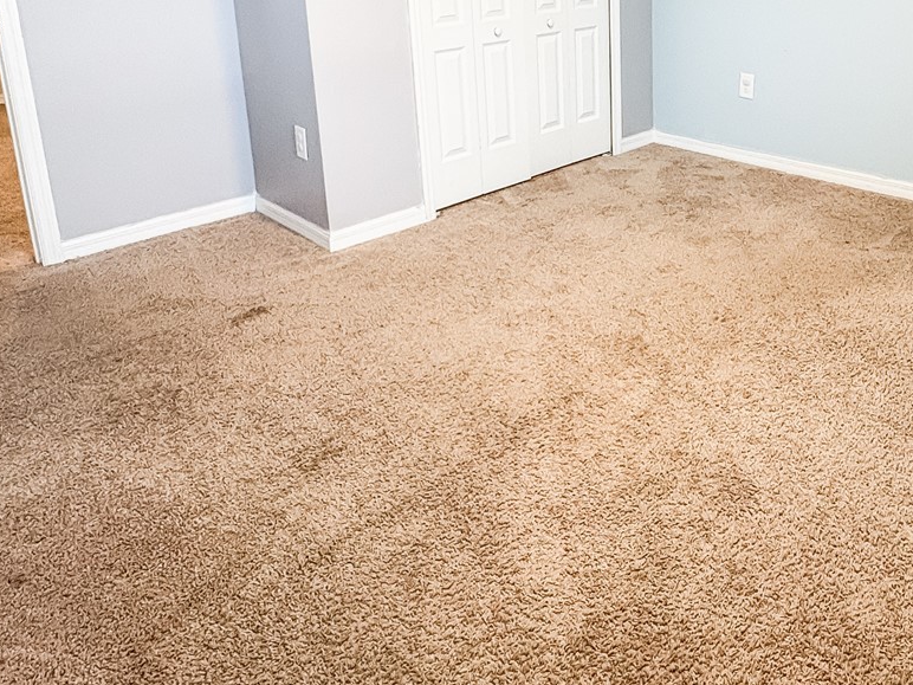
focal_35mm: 29
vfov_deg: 44.7
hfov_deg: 60.5
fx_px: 765
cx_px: 591
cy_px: 95
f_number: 2.2
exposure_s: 1/60
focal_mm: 2.22
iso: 400
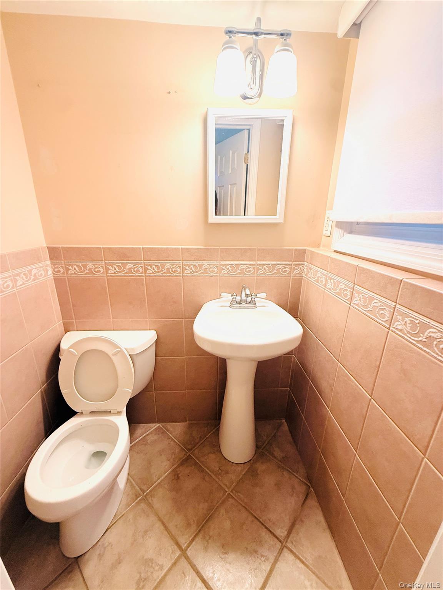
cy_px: 295
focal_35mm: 14
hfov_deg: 85.7
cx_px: 222
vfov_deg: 102.1
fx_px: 239
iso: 200
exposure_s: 1/60
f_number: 2.2
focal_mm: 2.22
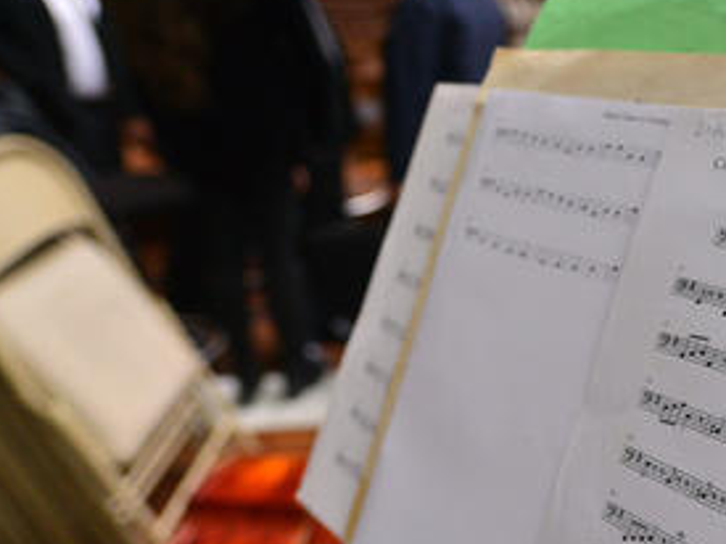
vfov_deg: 40.5
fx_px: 734
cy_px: 317
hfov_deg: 49.4
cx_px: 586
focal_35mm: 35
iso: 2000
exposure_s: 1/125
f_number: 2.8
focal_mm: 20
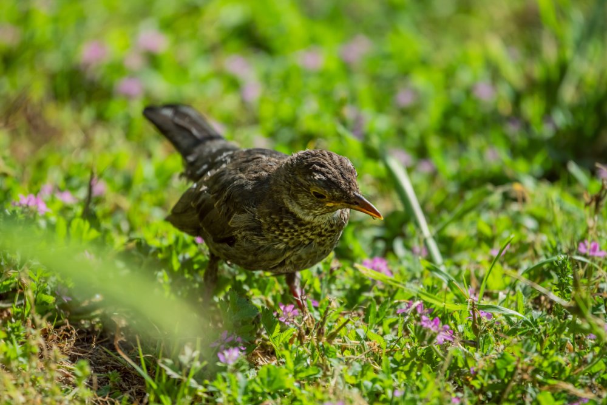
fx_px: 10117
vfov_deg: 2.3
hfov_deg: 3.4
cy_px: 202
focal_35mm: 600
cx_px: 304
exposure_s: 1/1000
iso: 400
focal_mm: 600
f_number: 6.3
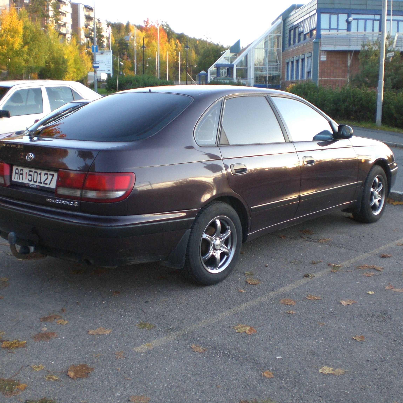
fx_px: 593
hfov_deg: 37.5
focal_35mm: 45
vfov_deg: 37.6
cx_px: 208
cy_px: 202
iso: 100
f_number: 3.1
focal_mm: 6.3
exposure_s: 1/100
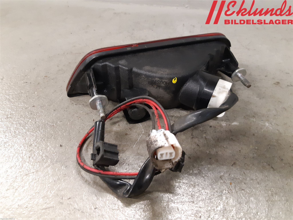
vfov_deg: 53.1
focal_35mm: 26
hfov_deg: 67.3
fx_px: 220
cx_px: 146
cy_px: 110
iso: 320
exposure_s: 1/50
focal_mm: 3.93
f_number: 1.7
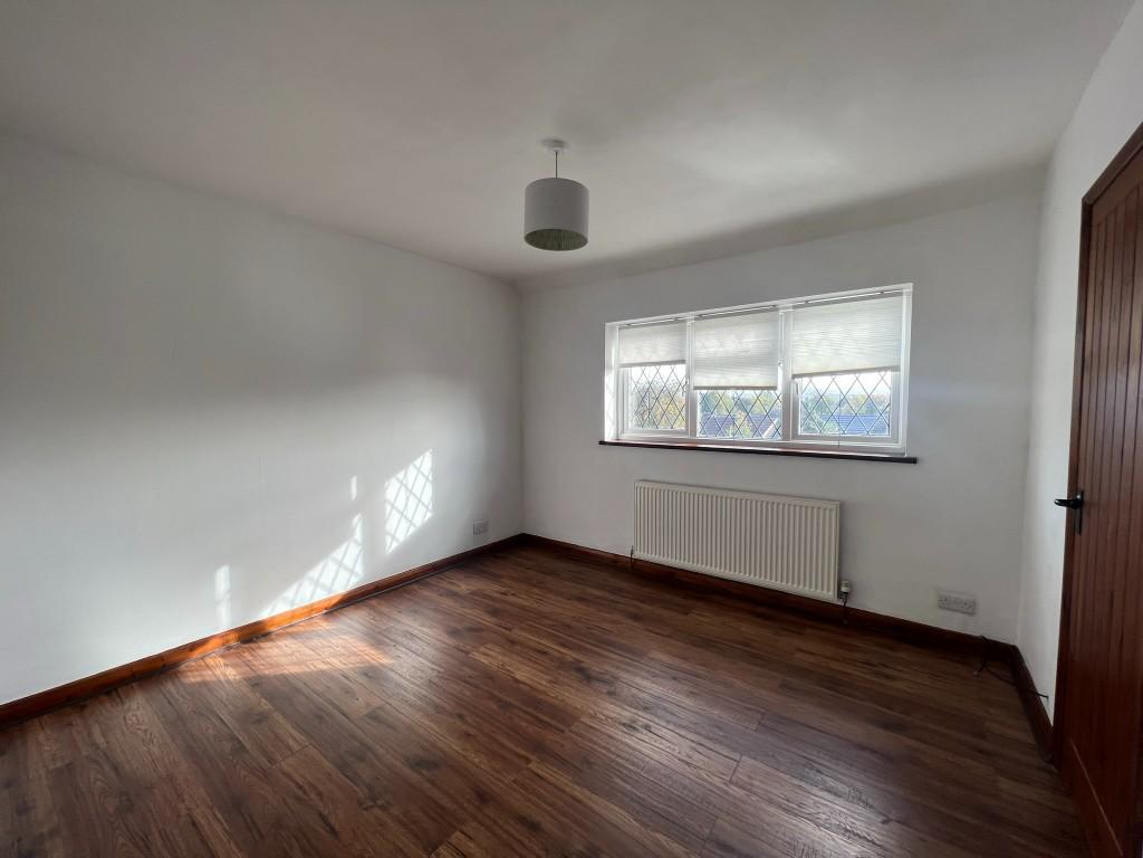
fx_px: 429
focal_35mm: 13
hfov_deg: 106.2
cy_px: 429
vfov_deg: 89.9
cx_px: 572
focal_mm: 1.57
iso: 32
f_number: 1.8
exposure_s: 1/99
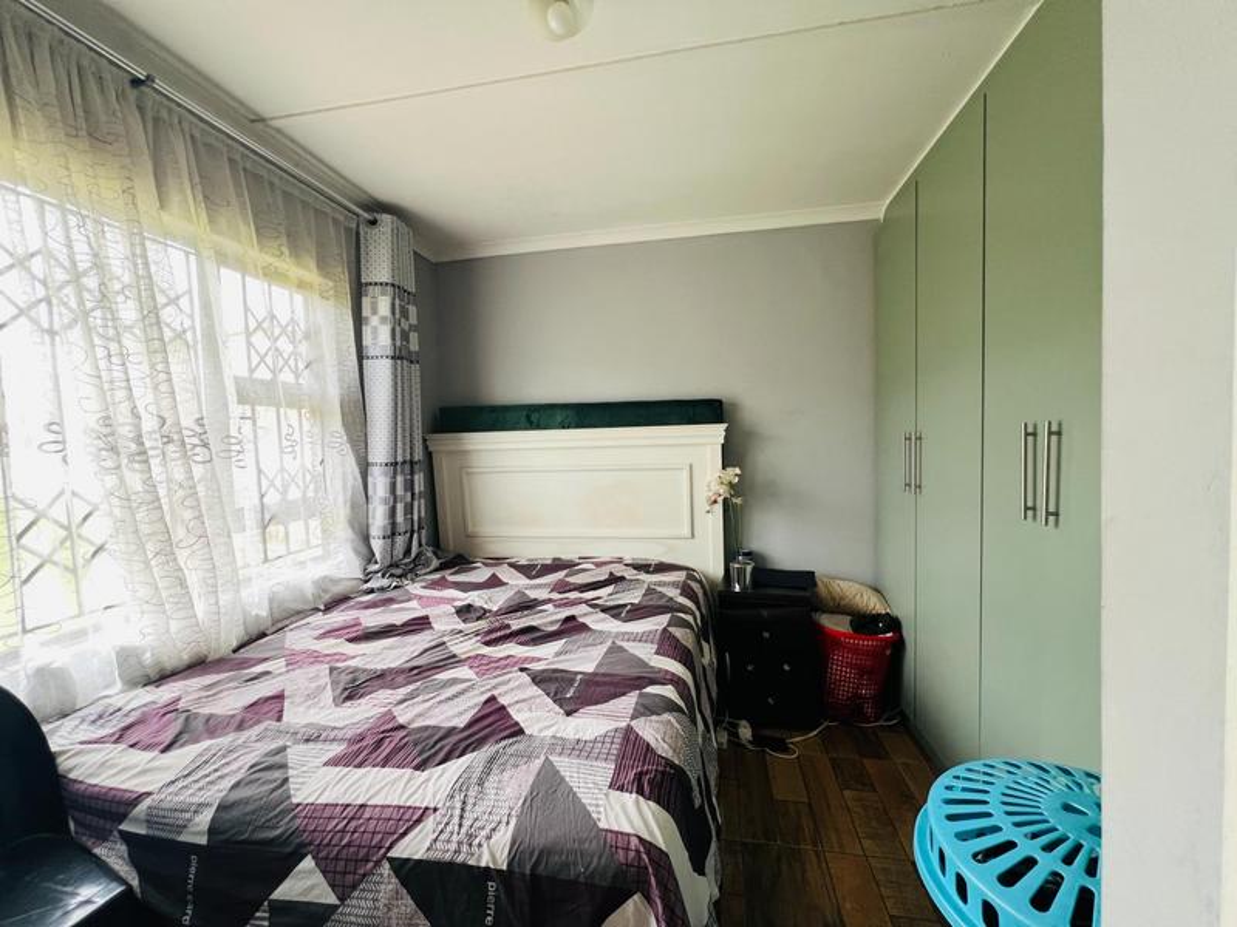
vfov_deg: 89.9
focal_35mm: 13
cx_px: 618
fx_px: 465
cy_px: 464
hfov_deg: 106.2
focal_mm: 1.57
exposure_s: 1/99
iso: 100
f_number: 1.8
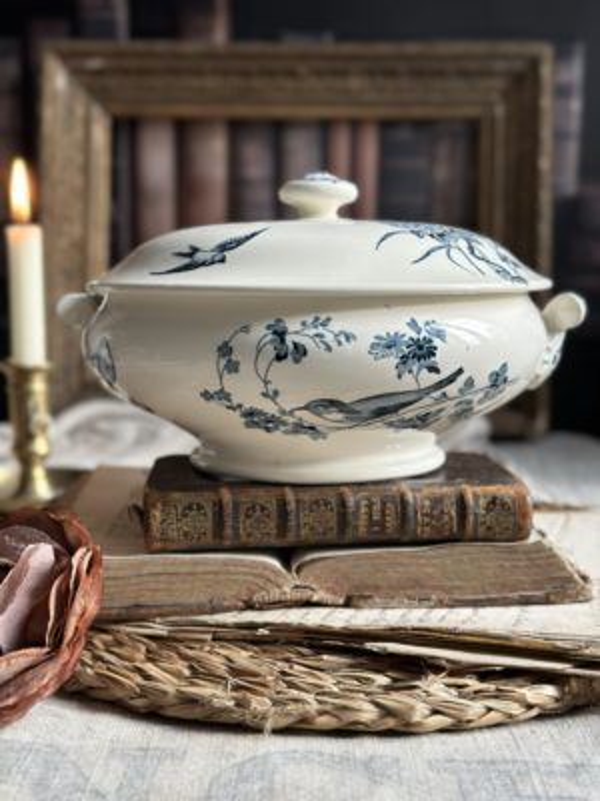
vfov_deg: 39.7
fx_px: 1109
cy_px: 400
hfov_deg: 30.3
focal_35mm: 48
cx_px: 300
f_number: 1.78
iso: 125
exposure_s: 1/121
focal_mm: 6.86
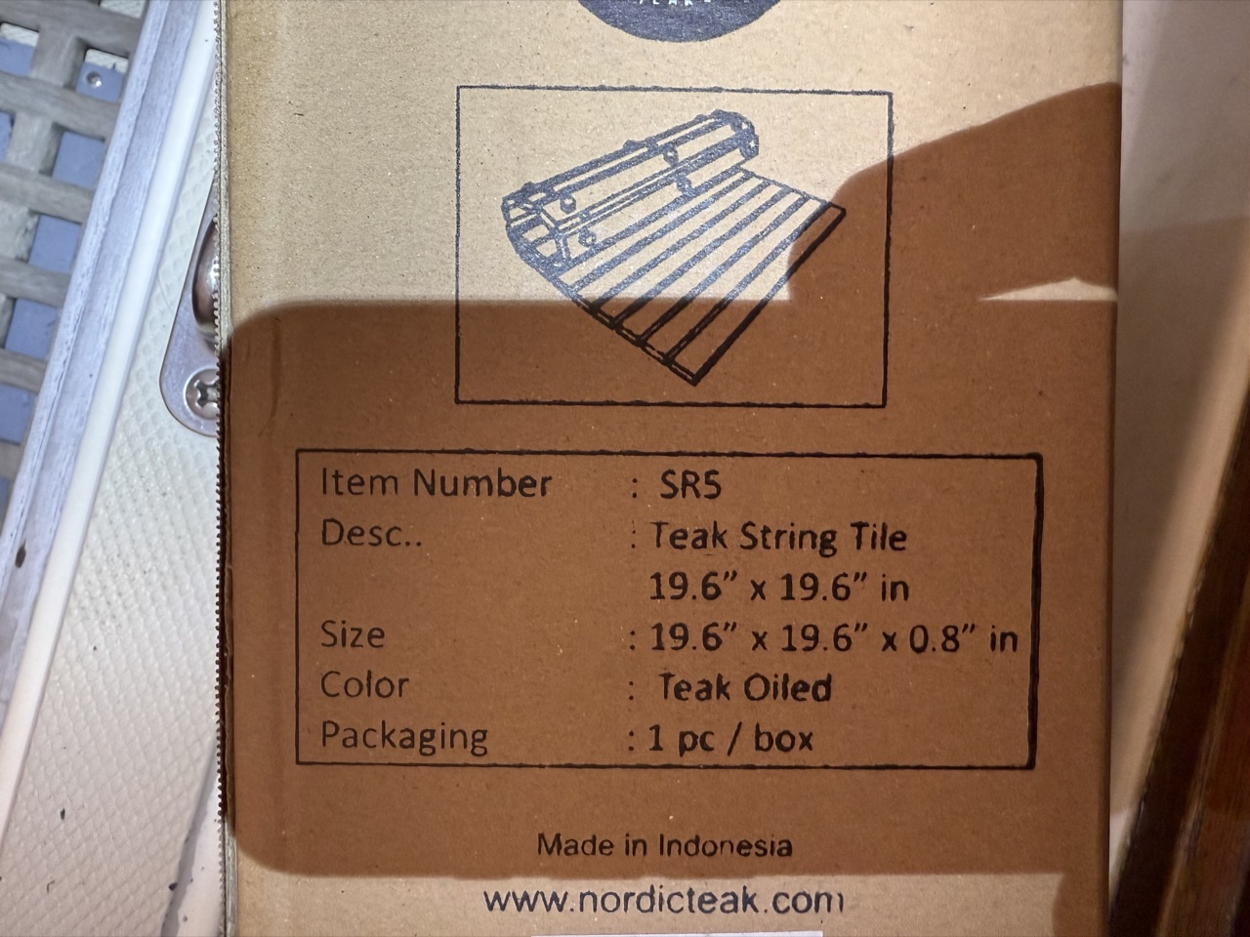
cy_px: 468
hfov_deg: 69.4
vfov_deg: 54.9
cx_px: 625
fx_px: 903
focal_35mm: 25
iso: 320
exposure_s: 1/62
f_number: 2.2
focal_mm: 2.22
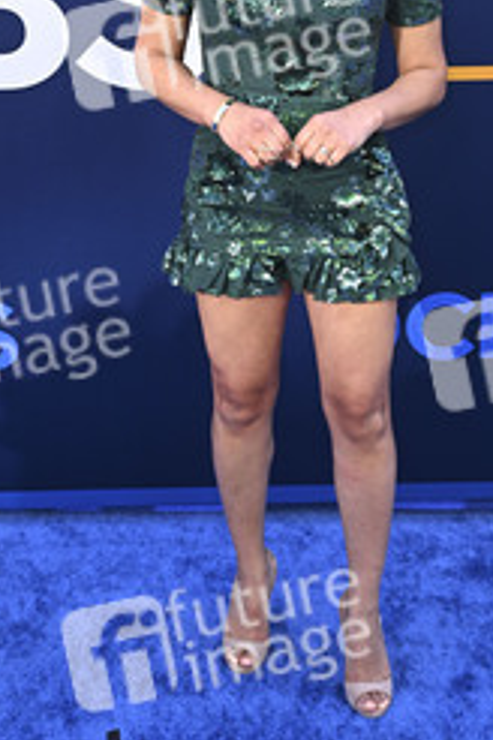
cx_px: 304
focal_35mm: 52
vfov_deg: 37.3
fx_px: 1068
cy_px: 190
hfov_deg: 25.9
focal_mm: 32
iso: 400
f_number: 5.6
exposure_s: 1/200
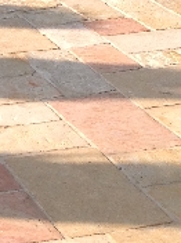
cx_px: -169
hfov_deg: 9.1
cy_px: -68
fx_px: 1072
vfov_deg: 12.6
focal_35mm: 153
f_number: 2.4
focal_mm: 4.28
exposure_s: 1/1439
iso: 50
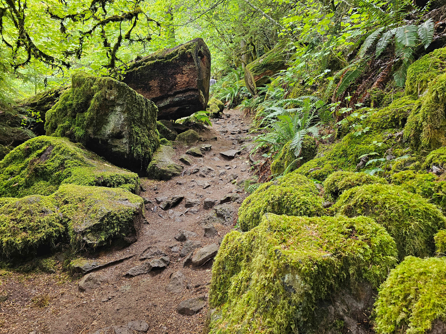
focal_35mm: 23
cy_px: 167
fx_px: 296
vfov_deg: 58.9
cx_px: 223
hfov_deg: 73.9
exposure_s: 1/120
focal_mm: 6.3
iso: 250
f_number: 1.7
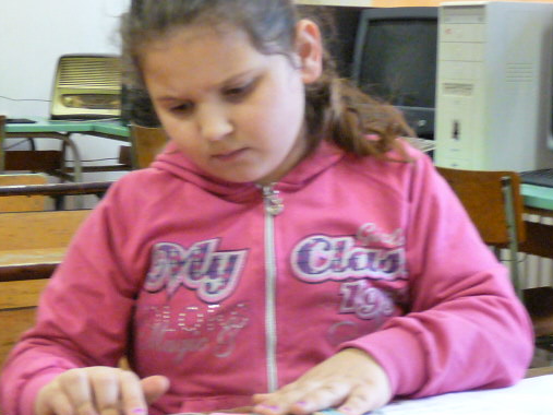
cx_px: 218
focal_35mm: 72
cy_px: 183
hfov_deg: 27.0
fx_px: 1150
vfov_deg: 20.4
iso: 800
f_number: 3
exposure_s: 1/40
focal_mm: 5.8
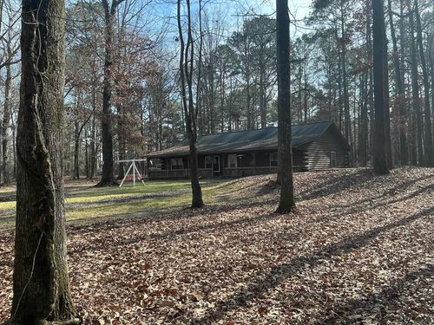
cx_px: 217
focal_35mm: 28
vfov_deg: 49.7
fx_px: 351
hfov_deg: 63.4
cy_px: 162
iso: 25
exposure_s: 1/509
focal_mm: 3
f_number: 1.8
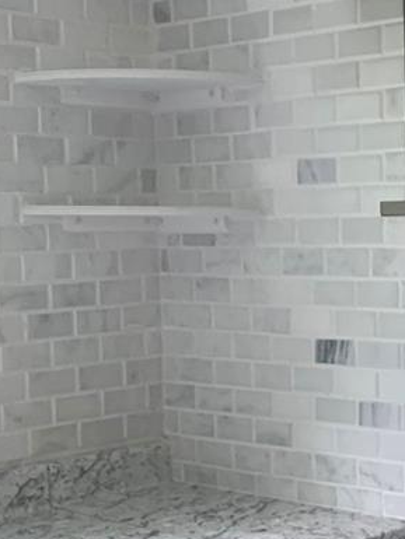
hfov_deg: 17.8
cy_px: 336
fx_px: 1263
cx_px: 399
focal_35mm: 81
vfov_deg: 24.1
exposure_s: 1/60
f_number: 1.8
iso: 320
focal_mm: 4.25
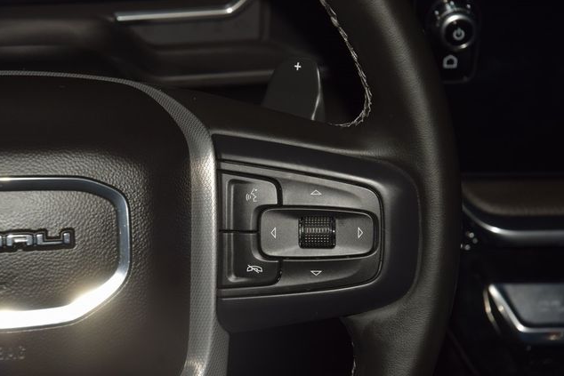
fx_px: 1661
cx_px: 282
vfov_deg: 12.9
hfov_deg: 19.3
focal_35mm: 106
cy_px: 189
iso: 100
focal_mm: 70
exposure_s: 1/125
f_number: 8
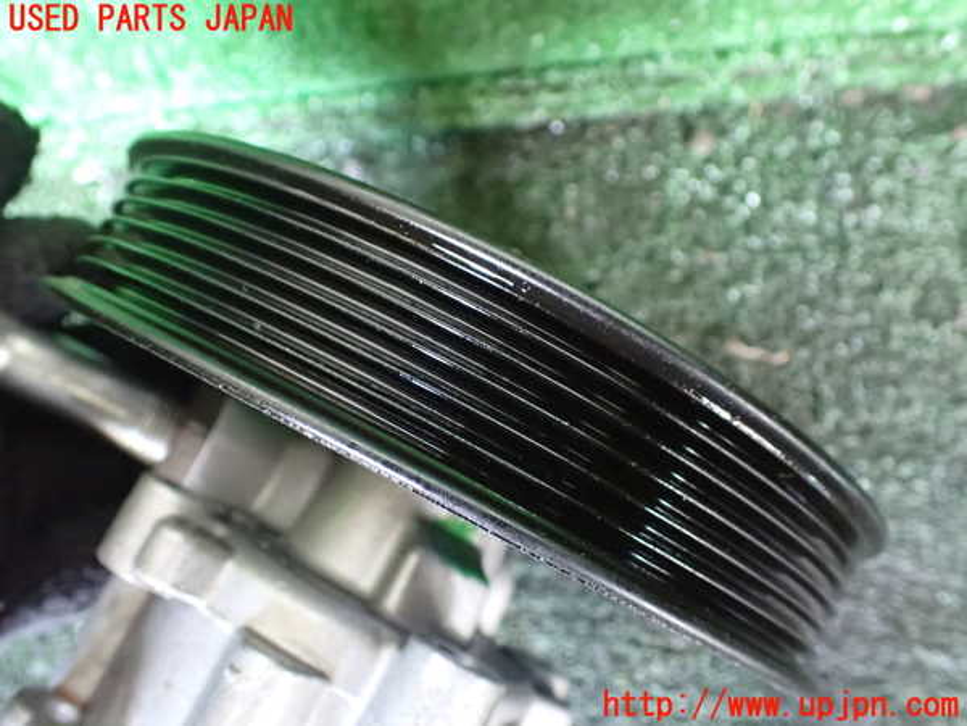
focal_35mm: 30
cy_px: 363
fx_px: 838
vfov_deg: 46.8
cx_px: 484
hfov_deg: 60.0
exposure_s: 1/30
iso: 1600
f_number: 2.3
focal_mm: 5.4
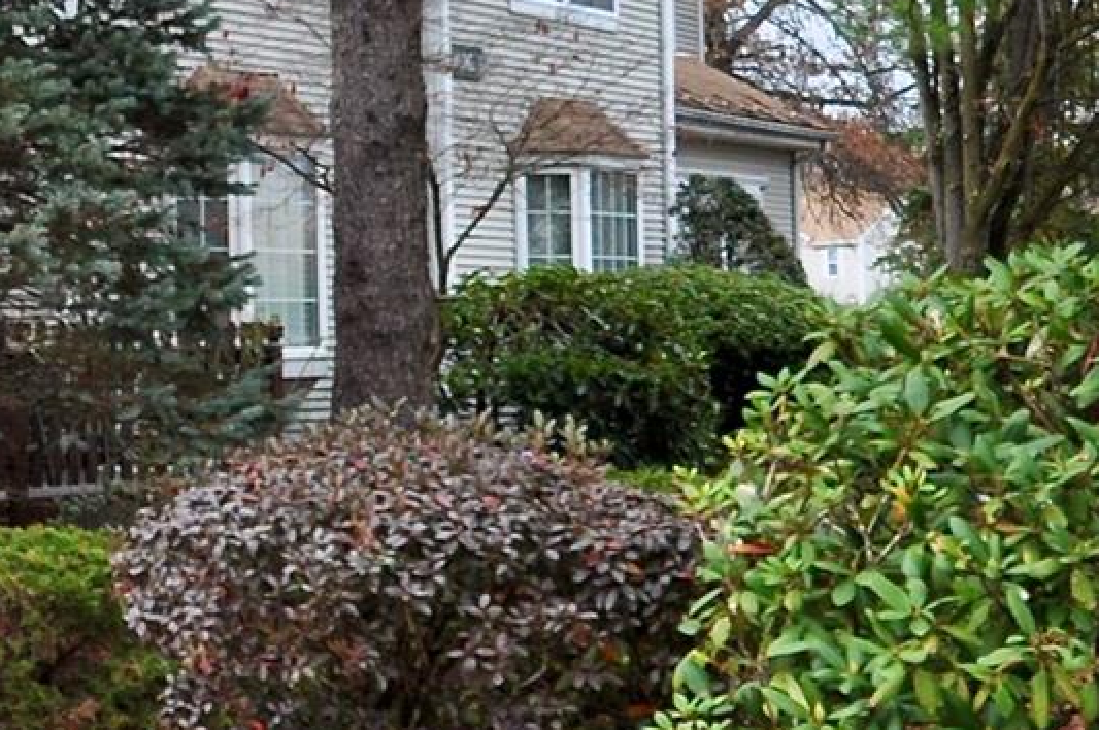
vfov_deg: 18.1
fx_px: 2284
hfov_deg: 25.3
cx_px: -87
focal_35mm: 75
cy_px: 247
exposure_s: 1/80
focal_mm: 13
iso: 400
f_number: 4.5
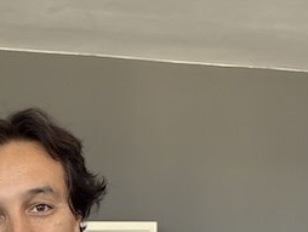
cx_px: -99
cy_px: 382
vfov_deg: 15.5
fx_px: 757
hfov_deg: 20.8
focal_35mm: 85
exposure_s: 1/100
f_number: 1.78
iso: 100
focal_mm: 6.76
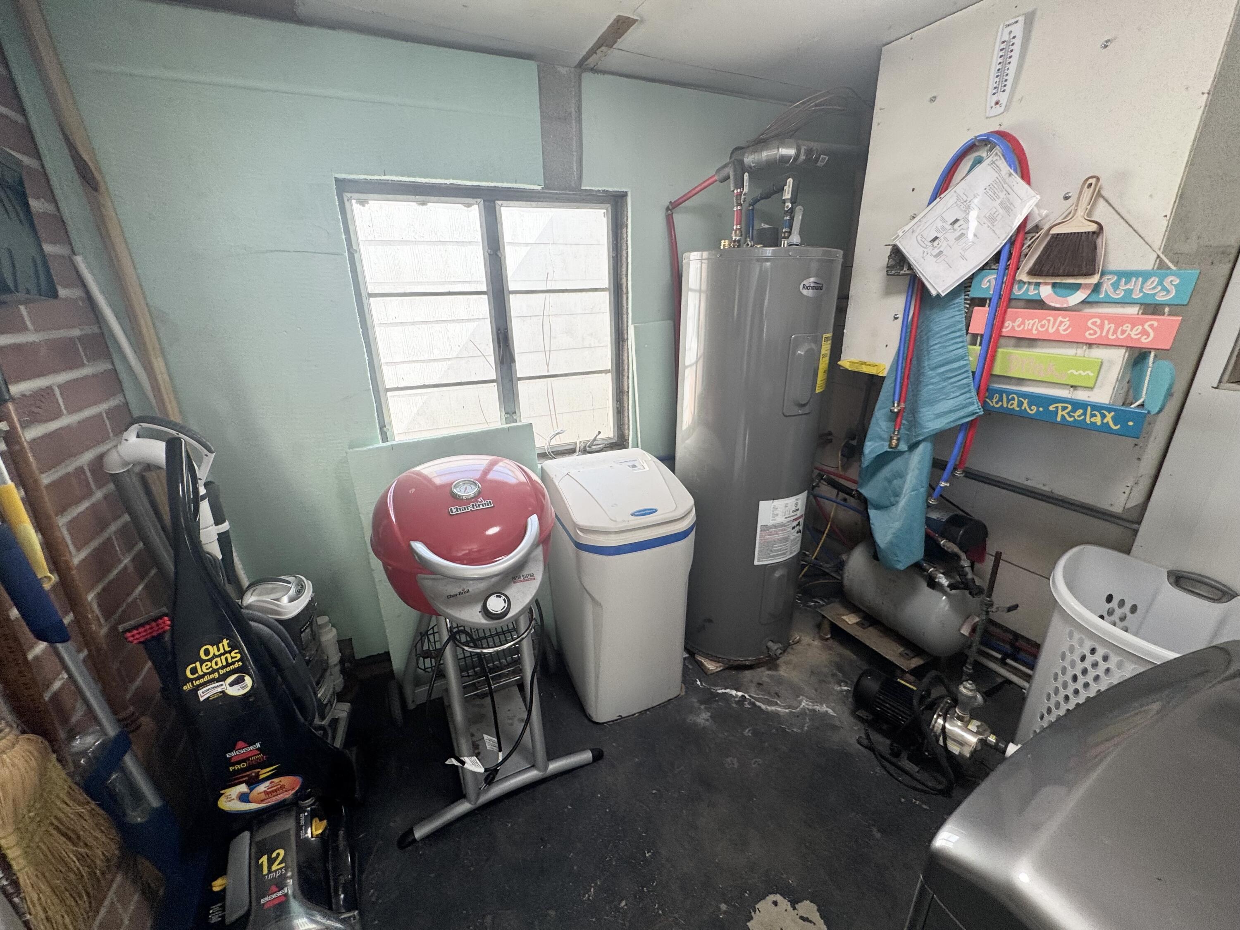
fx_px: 502
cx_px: 620
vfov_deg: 85.7
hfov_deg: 102.1
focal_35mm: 14
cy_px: 465
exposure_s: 1/120
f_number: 2.2
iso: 50
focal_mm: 2.22
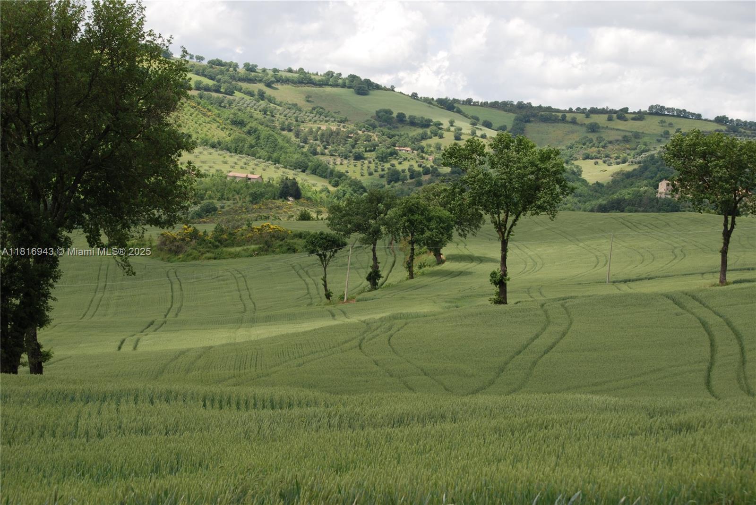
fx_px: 1734
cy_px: 252
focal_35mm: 82
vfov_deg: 16.6
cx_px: 378
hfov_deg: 24.6
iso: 100
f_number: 7.1
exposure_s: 1/200
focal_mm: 55
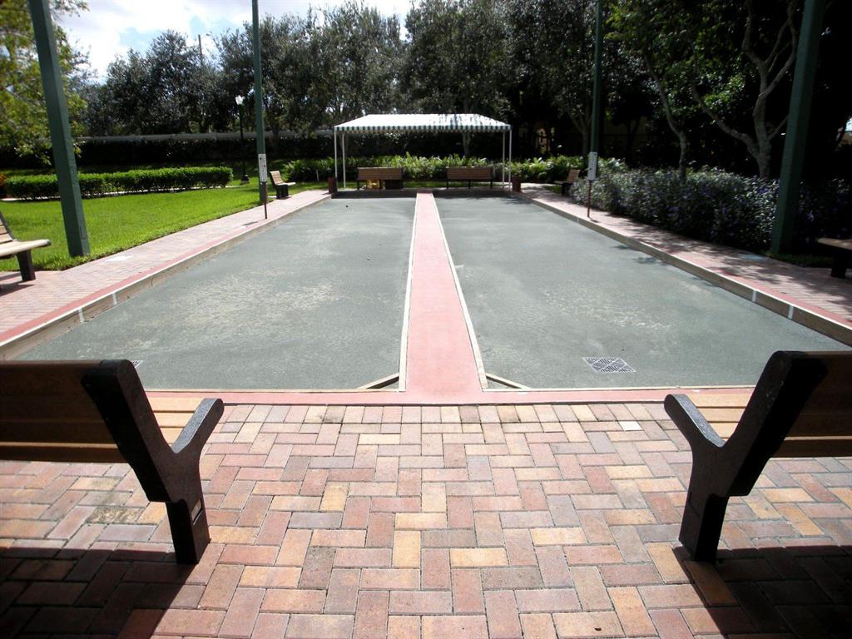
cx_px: 426
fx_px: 861
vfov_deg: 40.7
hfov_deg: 52.6
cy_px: 320
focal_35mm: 35
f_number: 2.7
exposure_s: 1/1000
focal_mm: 7.5
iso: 64
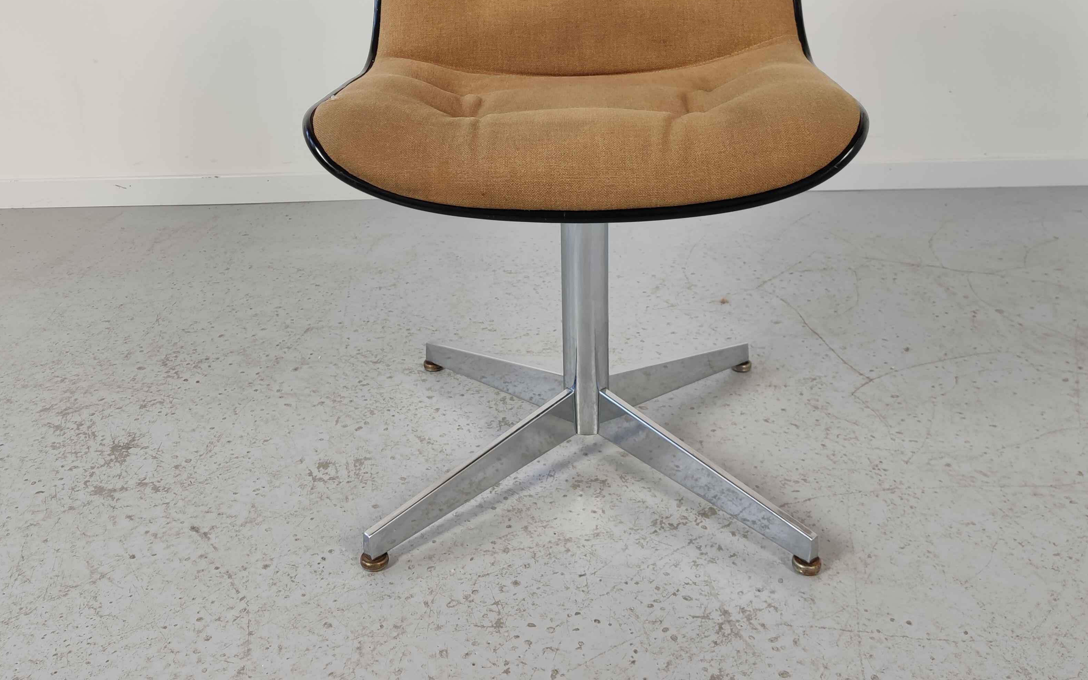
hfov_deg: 55.3
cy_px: 165
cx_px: 538
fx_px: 1038
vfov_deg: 35.4
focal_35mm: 35
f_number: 1.75
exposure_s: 1/100
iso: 167
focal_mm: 4.75
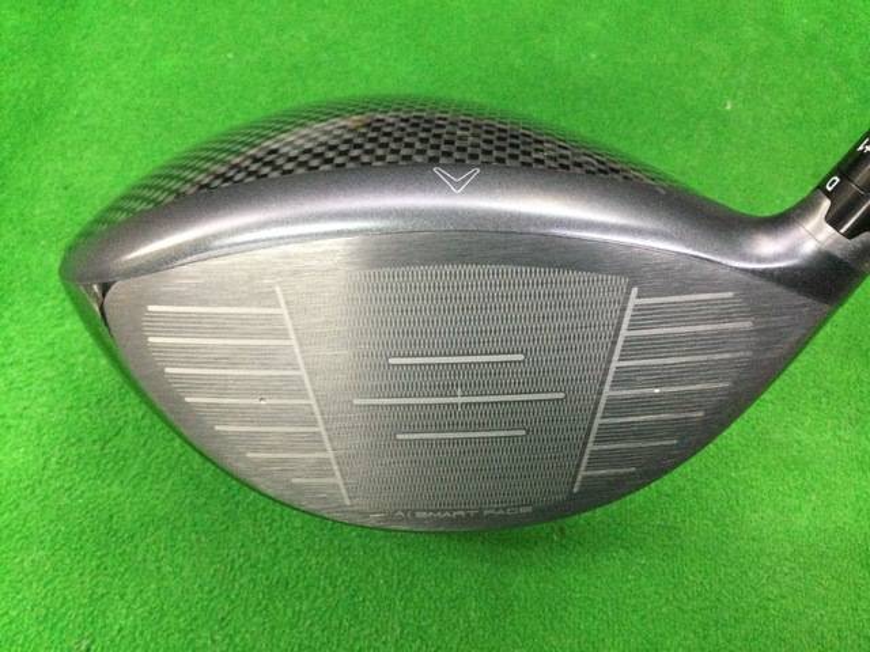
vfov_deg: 45.4
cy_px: 326
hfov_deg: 58.4
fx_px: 779
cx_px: 435
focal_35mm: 31
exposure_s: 1/30
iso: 200
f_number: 2.4
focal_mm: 3.3
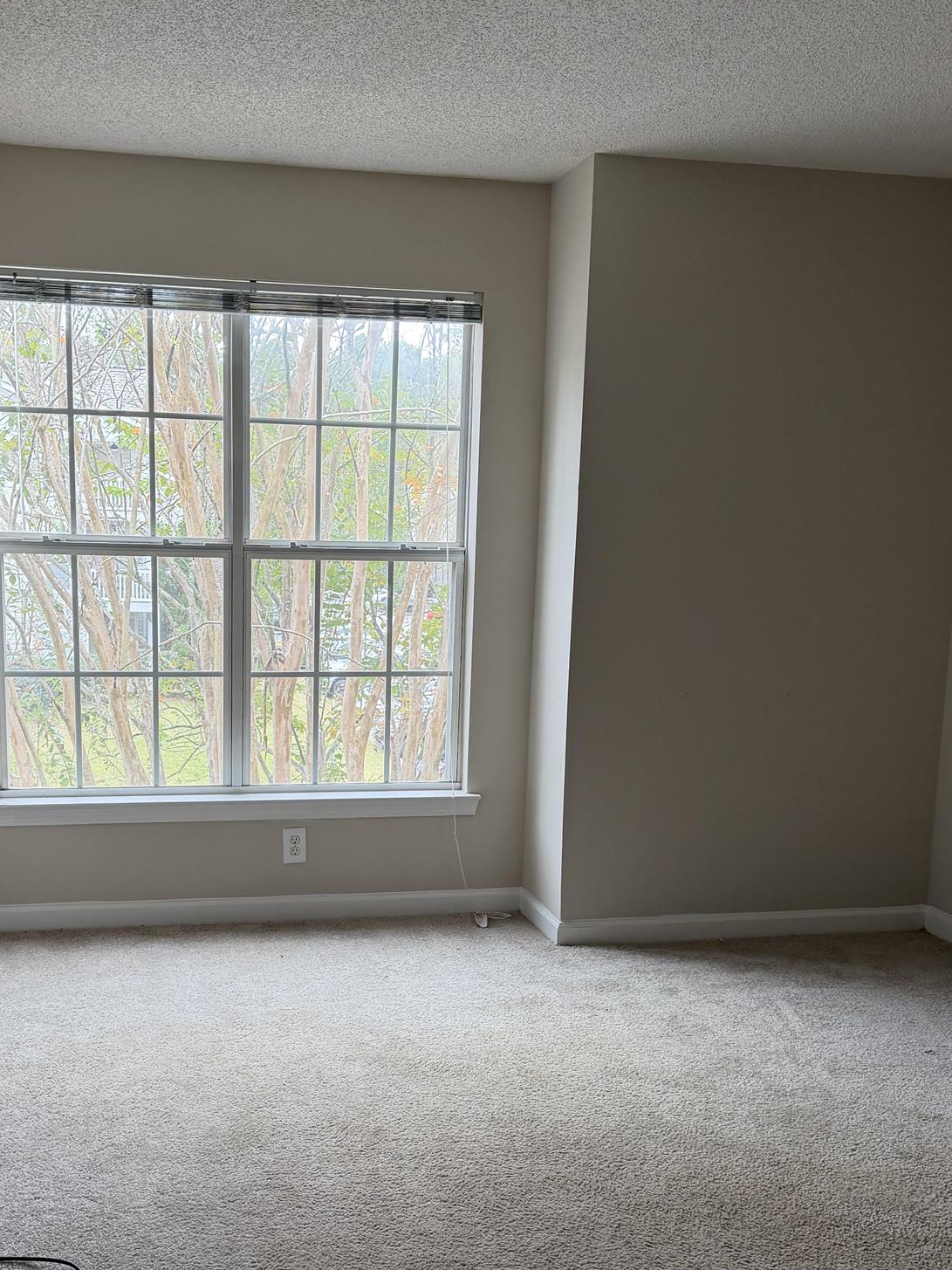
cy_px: 771
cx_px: 370
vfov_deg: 48.6
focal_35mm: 38
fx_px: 1394
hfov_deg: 37.5
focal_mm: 6.76
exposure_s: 1/121
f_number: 1.78
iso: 160
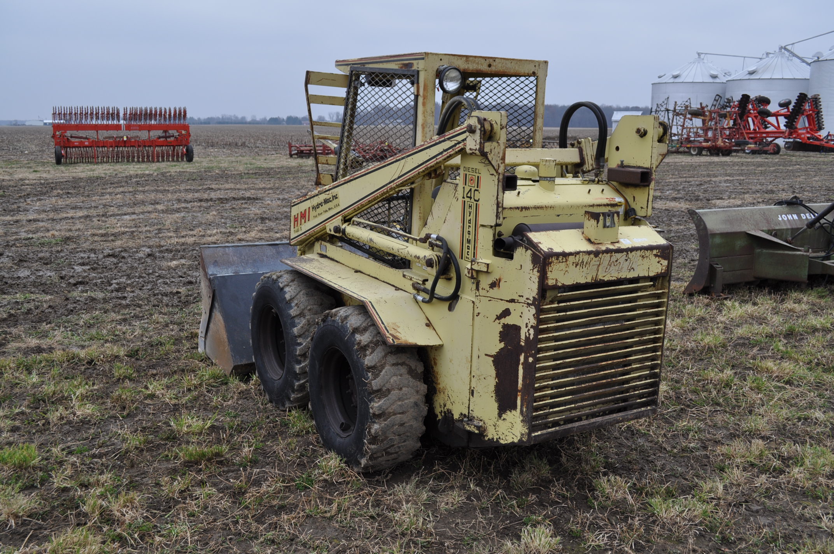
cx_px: 417
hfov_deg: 57.3
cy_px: 277
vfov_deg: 39.9
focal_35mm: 33
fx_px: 764
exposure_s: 1/160
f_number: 6.3
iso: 200
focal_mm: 22
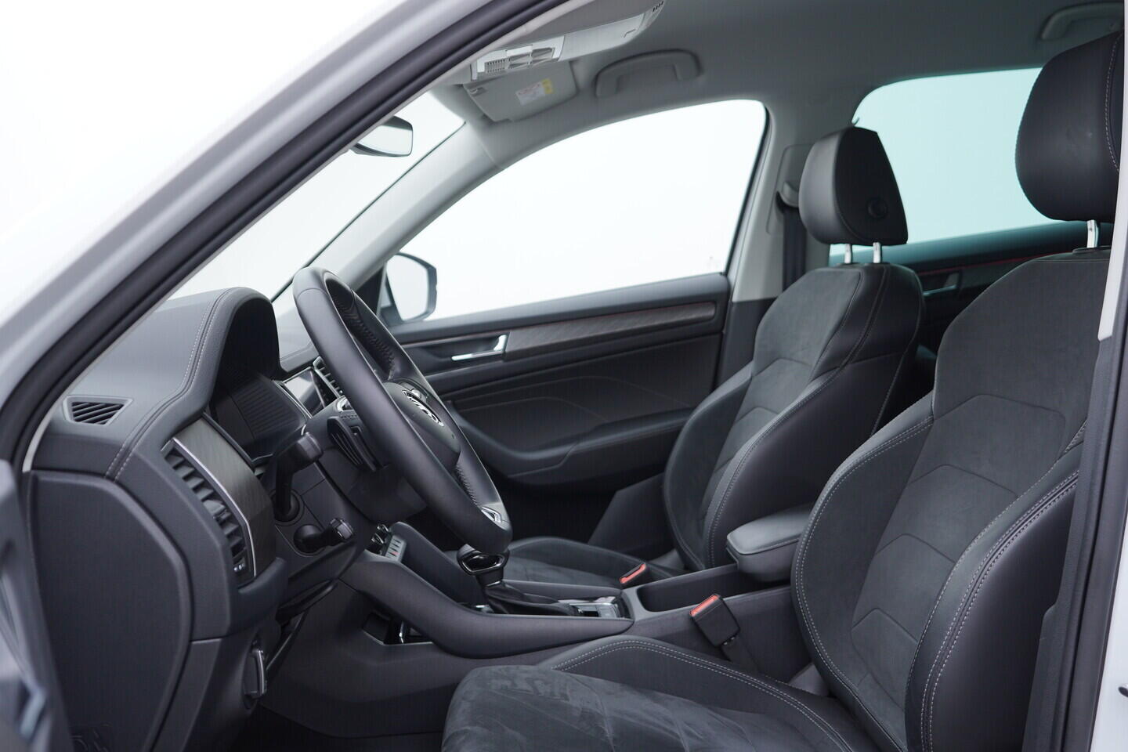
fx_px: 1128
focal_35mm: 36
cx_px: 564
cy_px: 376
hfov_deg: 53.1
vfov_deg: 36.9
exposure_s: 1/50
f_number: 3.2
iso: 125
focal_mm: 24
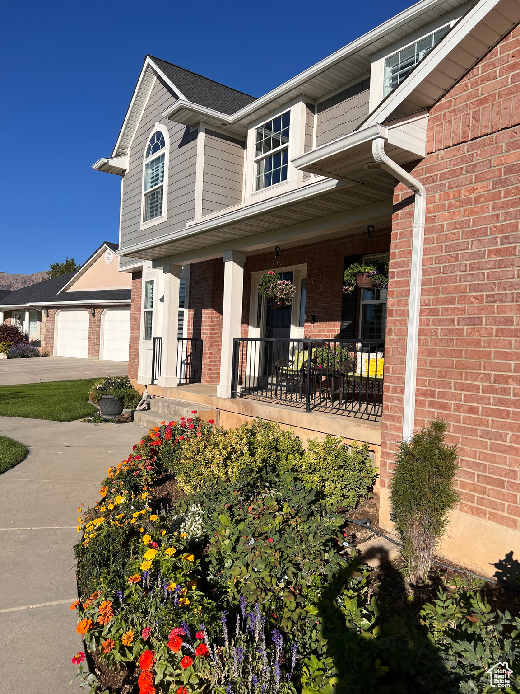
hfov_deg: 53.1
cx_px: 260
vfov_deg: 67.3
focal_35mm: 26
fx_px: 521
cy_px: 347
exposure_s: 1/6211
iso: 50
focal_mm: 5.7
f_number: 1.5
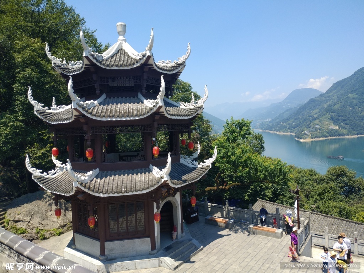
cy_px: 136
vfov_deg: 56.8
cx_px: 182
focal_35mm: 24
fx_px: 252
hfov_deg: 71.6
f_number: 1.9
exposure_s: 1/1237
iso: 103
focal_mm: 3.94
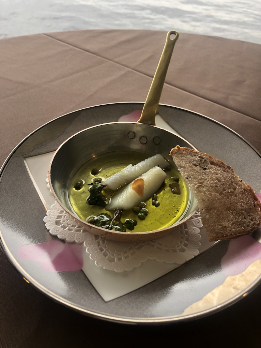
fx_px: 282
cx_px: 130
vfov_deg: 63.4
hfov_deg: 49.7
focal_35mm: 28
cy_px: 174
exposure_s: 1/120
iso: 50
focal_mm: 3.99
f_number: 1.8
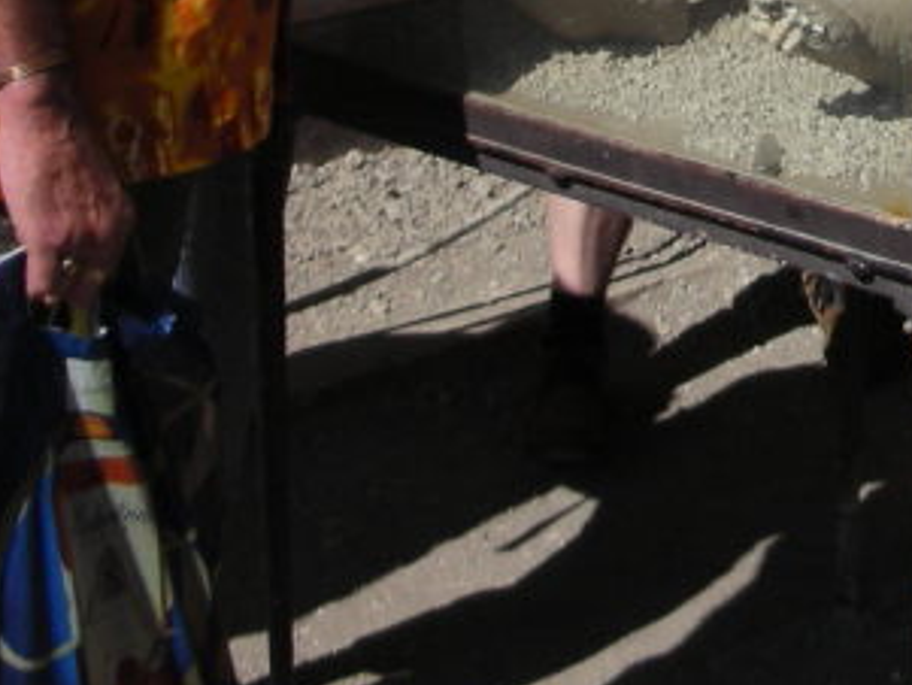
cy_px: -249
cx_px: 948
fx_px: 3136
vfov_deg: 12.0
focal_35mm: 119
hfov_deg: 16.2
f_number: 8.5
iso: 50
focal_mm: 5.8
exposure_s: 1/152
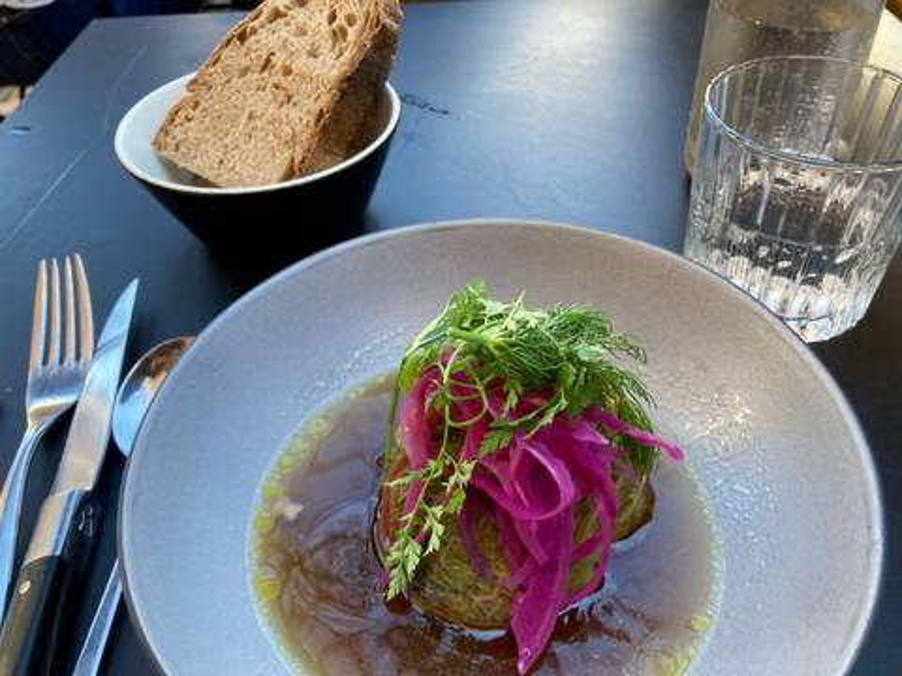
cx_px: 451
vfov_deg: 49.7
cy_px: 338
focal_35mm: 28
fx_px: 730
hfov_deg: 63.4
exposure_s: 1/121
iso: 50
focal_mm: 3.99
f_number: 1.8
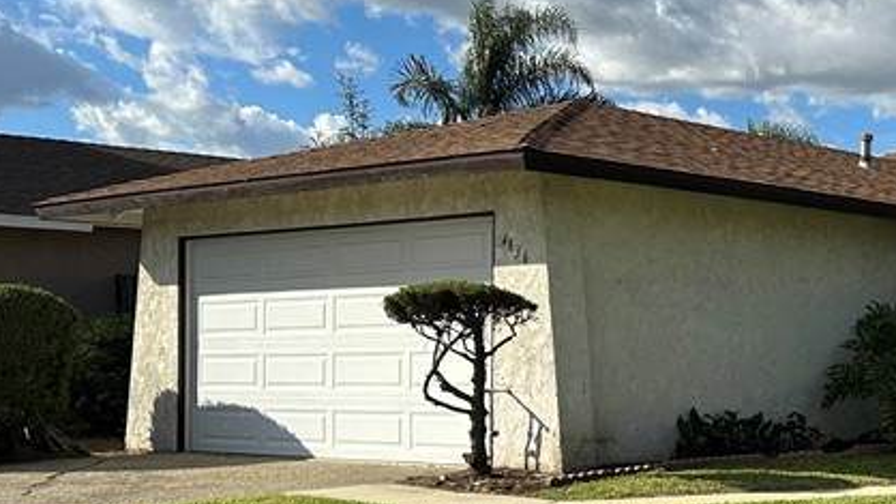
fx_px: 1520
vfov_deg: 18.7
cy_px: 362
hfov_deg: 30.0
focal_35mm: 64
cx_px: 947
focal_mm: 6.86
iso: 80
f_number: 1.78
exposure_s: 1/5000
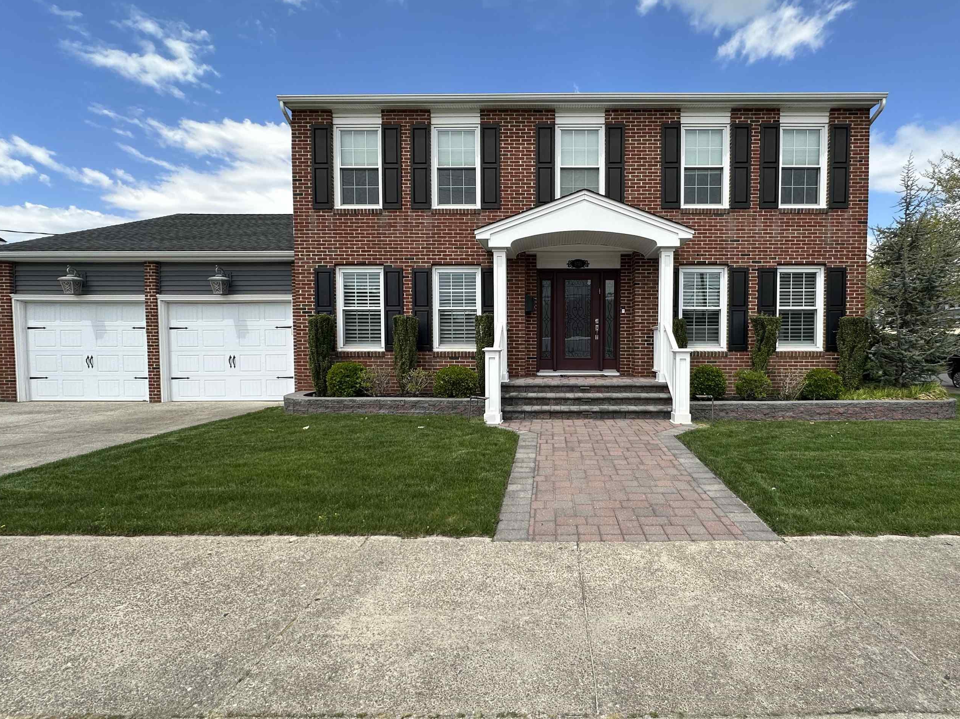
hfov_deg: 90.4
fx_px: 471
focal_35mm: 17
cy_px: 367
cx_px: 548
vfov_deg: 74.7
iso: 40
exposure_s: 1/1276
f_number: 2.2
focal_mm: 2.22
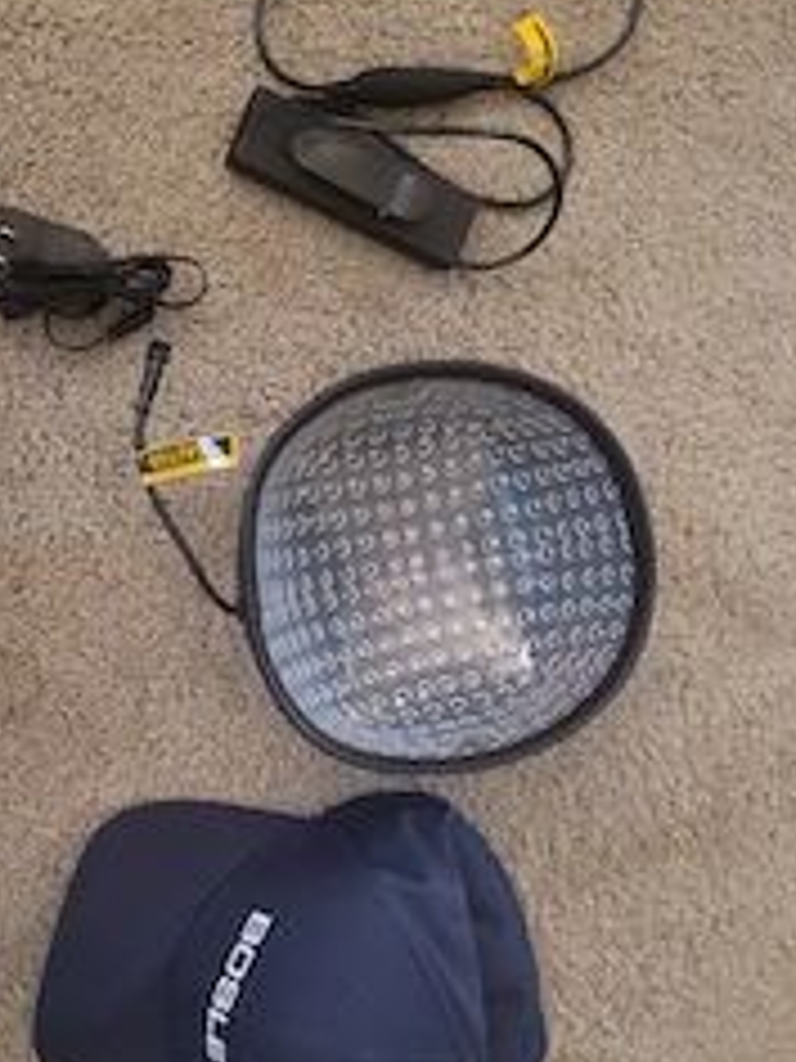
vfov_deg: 42.8
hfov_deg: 32.9
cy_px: 616
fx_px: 1349
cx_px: 364
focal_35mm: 44
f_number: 1.8
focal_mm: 5.4
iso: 800
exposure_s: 1/24
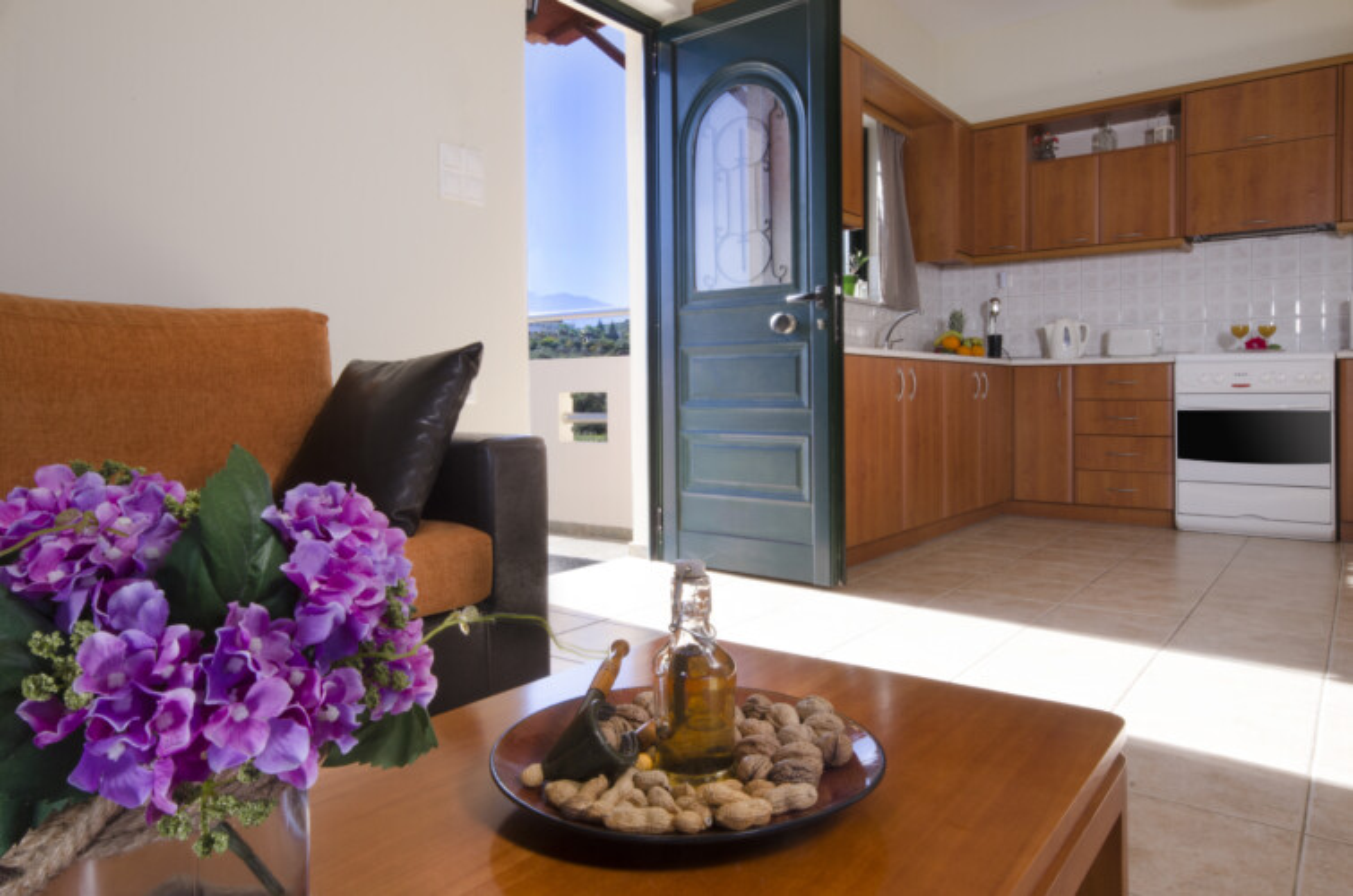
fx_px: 900
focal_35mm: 24
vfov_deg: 52.9
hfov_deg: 73.9
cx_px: 676
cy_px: 448
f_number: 25
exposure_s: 1/6
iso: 200
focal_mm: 16
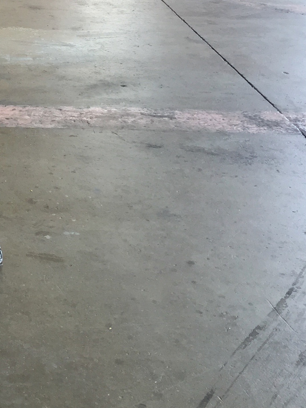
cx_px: -65
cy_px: -80
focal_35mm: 77
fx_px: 907
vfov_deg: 23.2
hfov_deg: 18.1
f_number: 2.2
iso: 50
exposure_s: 1/120
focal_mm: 4.15
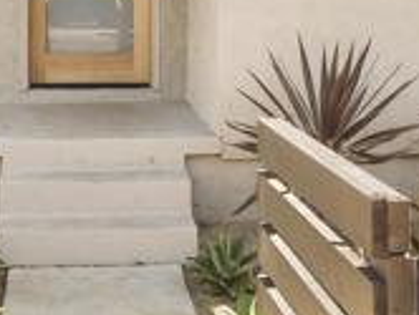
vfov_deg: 19.2
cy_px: -23
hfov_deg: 25.9
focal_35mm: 74
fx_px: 897
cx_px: 93
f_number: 22
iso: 500
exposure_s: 1/6
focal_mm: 20
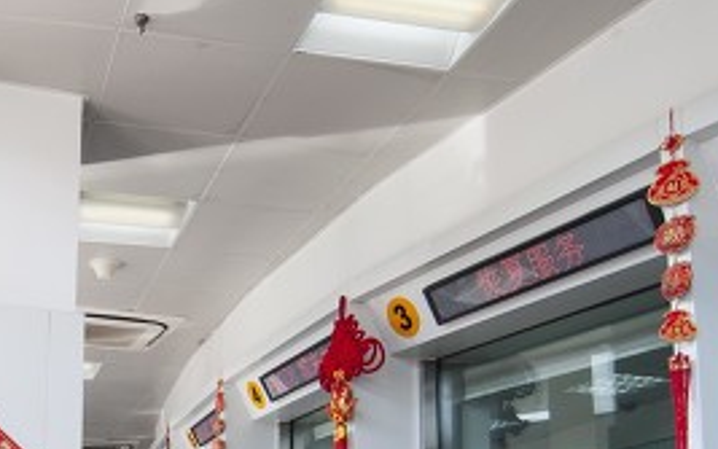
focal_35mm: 44
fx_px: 861
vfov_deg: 26.4
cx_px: 116
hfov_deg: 42.6
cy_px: 519
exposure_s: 1/80
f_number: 6.3
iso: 250
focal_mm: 18
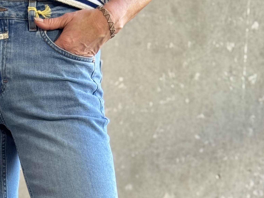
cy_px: 292
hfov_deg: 15.4
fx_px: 961
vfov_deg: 11.3
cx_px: 17
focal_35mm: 126
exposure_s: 1/50
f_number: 1.78
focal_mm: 6.76
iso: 100
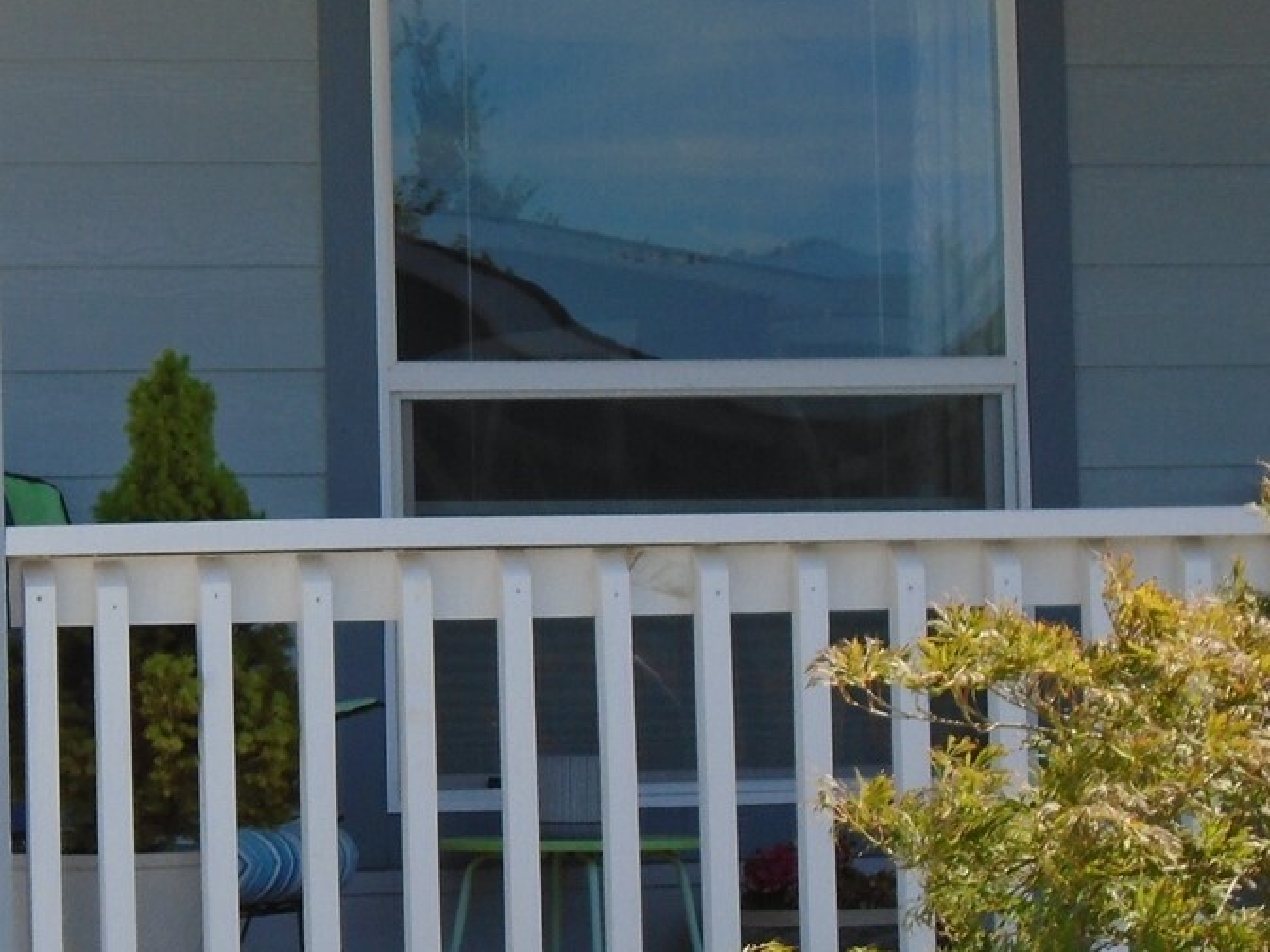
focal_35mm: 162
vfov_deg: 9.1
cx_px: 91
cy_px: 244
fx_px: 5943
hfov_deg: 12.1
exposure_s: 1/250
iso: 100
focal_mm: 12
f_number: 5.5
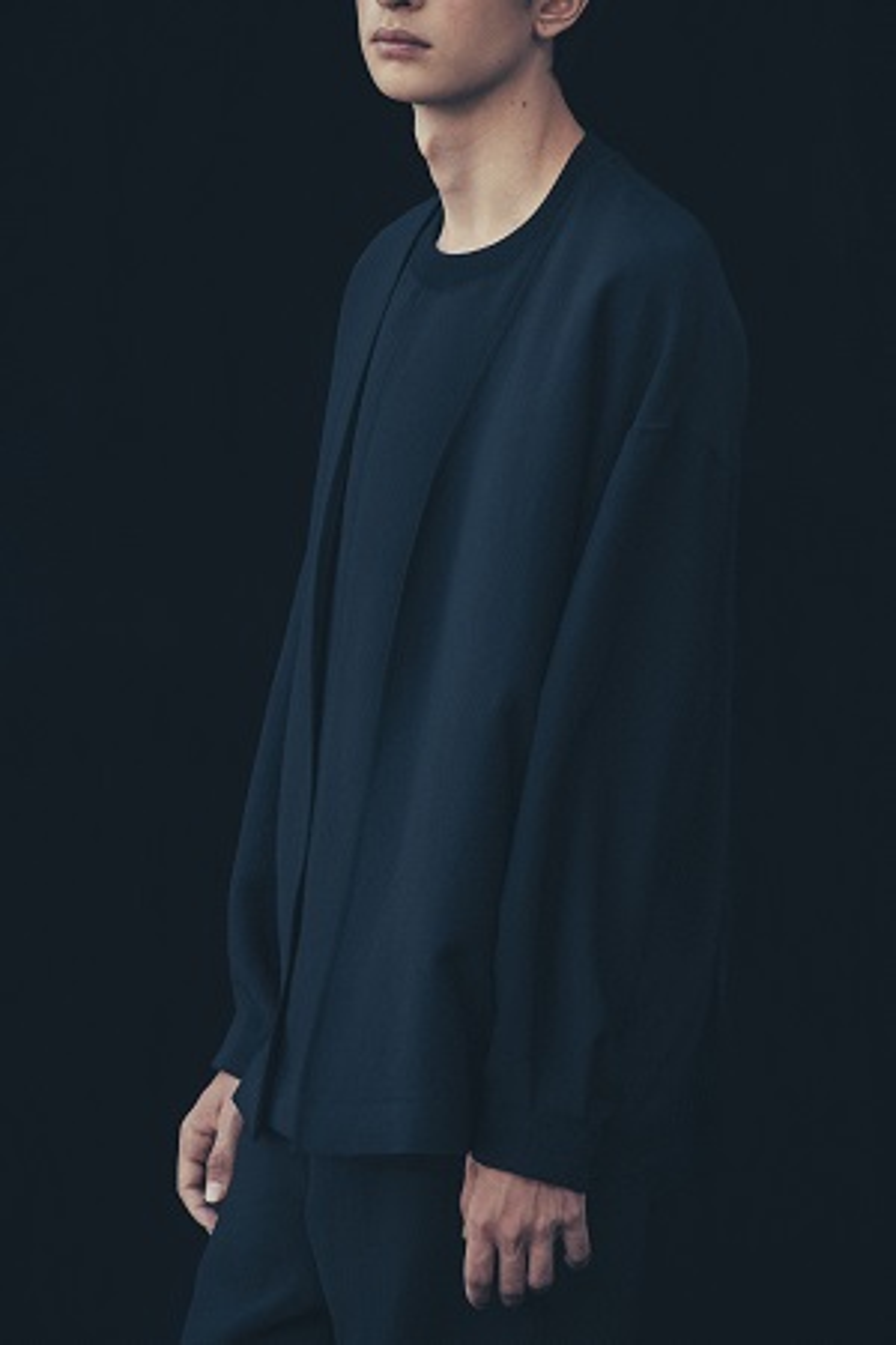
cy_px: 672
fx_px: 8959
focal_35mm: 240
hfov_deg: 5.7
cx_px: 448
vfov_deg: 8.6
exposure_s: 1/125
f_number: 8
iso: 800
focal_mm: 240
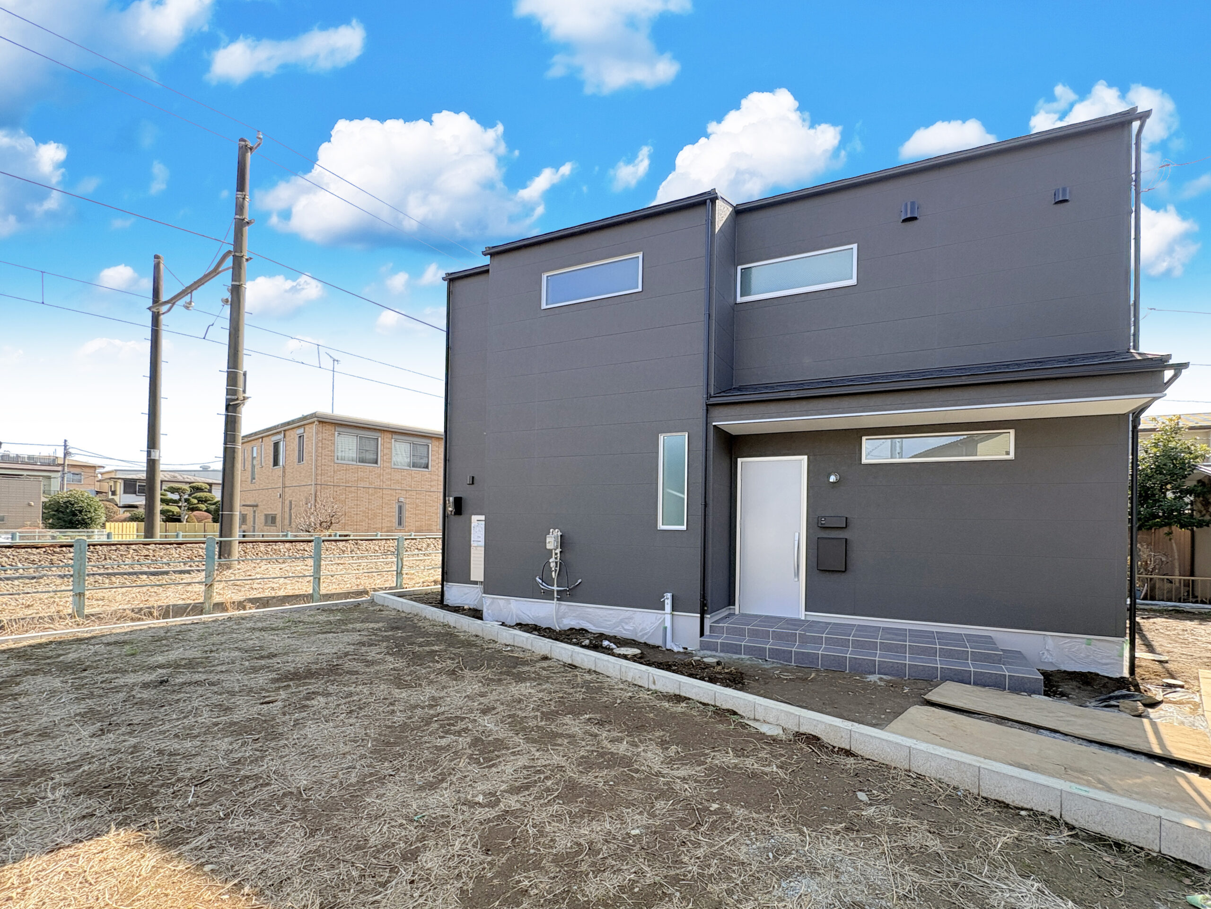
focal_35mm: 14
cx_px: 606
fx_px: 490
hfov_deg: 102.1
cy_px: 454
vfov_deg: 85.7
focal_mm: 2.22
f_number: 2.2
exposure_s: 1/522
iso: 64
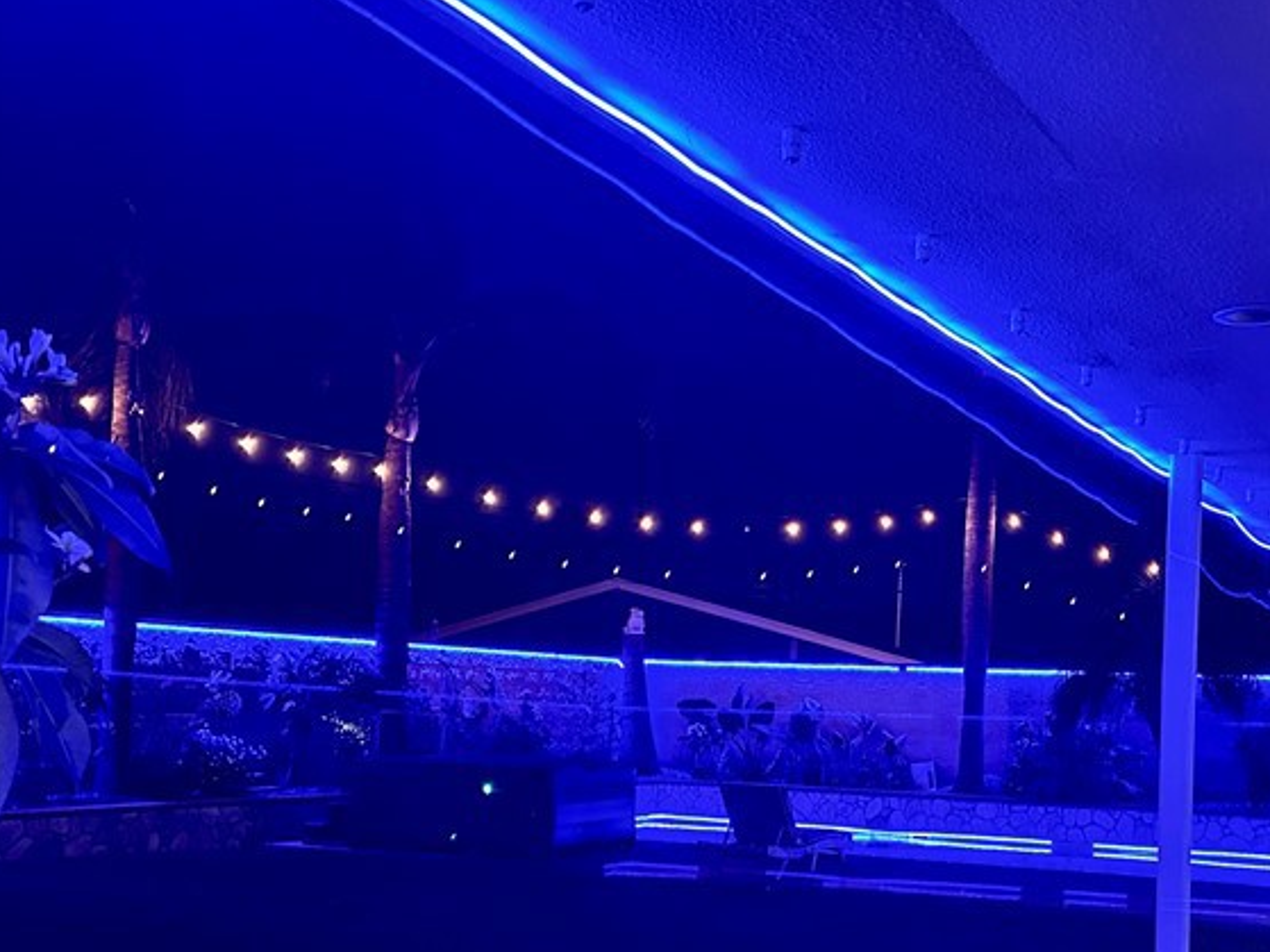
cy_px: 677
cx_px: 820
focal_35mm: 44
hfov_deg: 42.5
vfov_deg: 32.4
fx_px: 1614
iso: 1250
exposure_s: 1/30
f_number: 1.78
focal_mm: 6.86
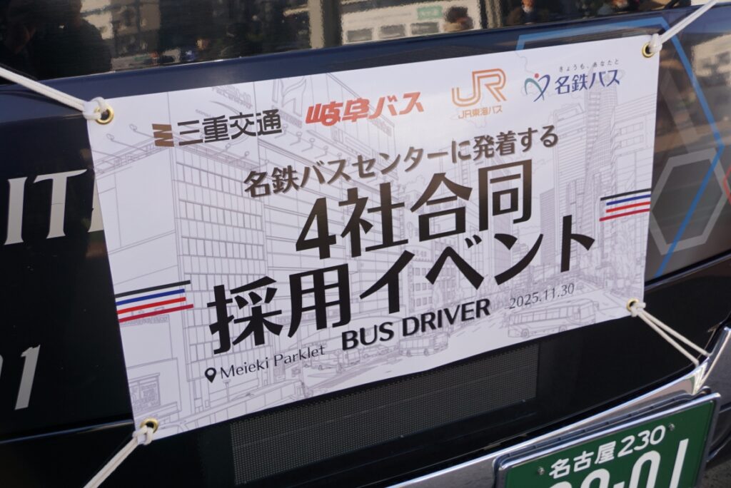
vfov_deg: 31.9
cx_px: 366
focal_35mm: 42
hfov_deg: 46.4
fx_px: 853
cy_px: 244
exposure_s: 1/100
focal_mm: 28
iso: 100
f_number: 5
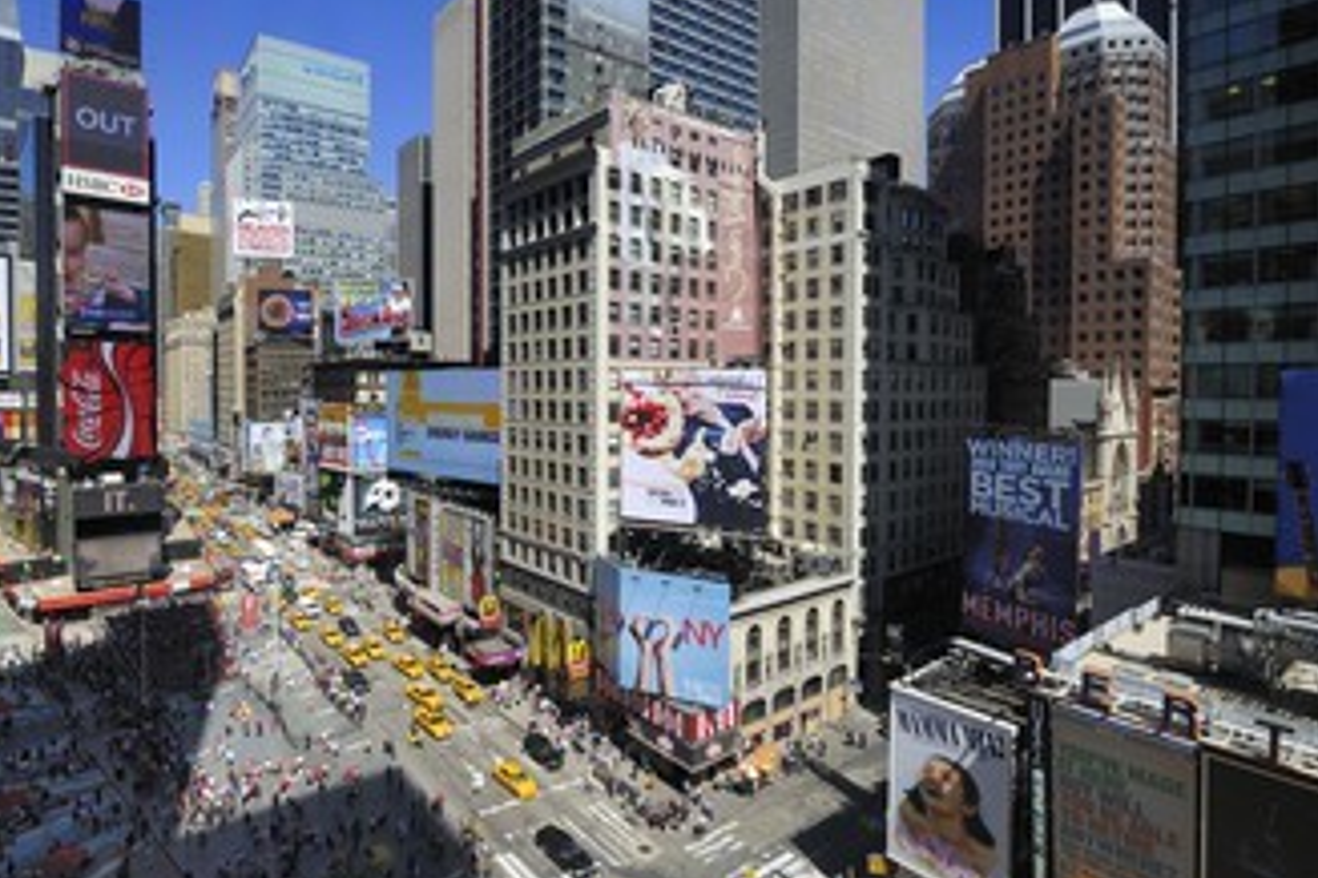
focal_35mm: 18
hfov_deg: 88.7
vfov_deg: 67.3
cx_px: 520
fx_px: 659
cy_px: 403
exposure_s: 1/200
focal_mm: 14
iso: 200
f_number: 5.6
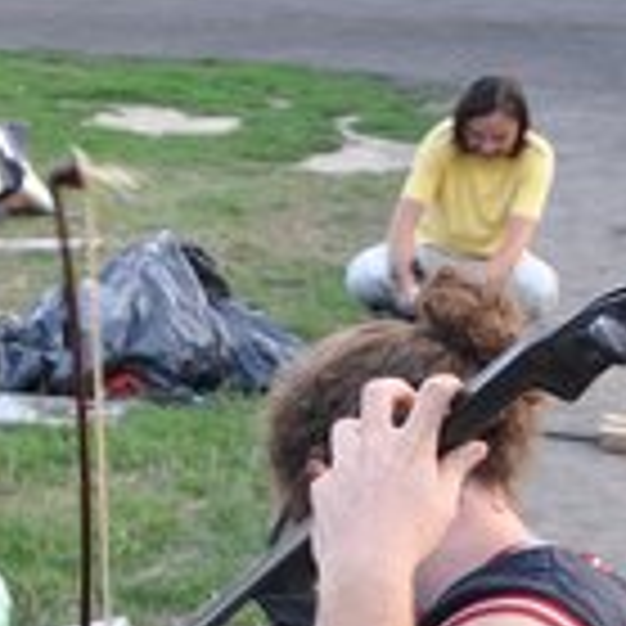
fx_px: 2189
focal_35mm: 107
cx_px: -356
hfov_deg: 14.9
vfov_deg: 15.5
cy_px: 806
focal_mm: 18
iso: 400
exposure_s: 1/60
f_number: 4
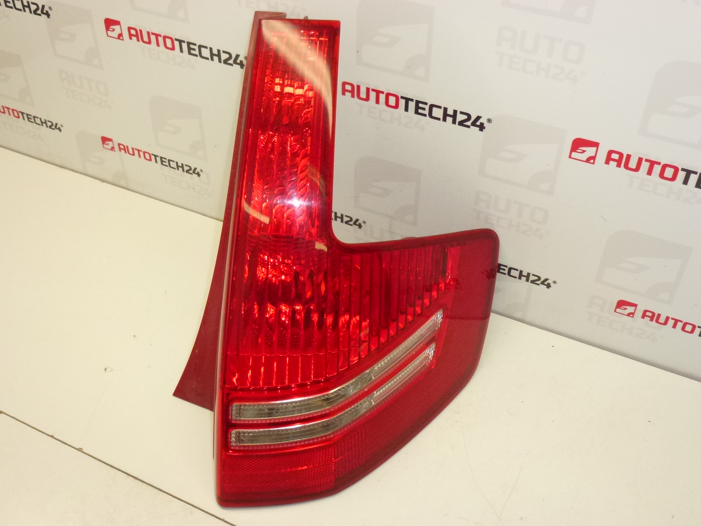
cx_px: 350
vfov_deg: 37.7
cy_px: 263
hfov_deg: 49.0
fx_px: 770
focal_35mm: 38
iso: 400
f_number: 3.8
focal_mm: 6.8
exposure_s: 1/250
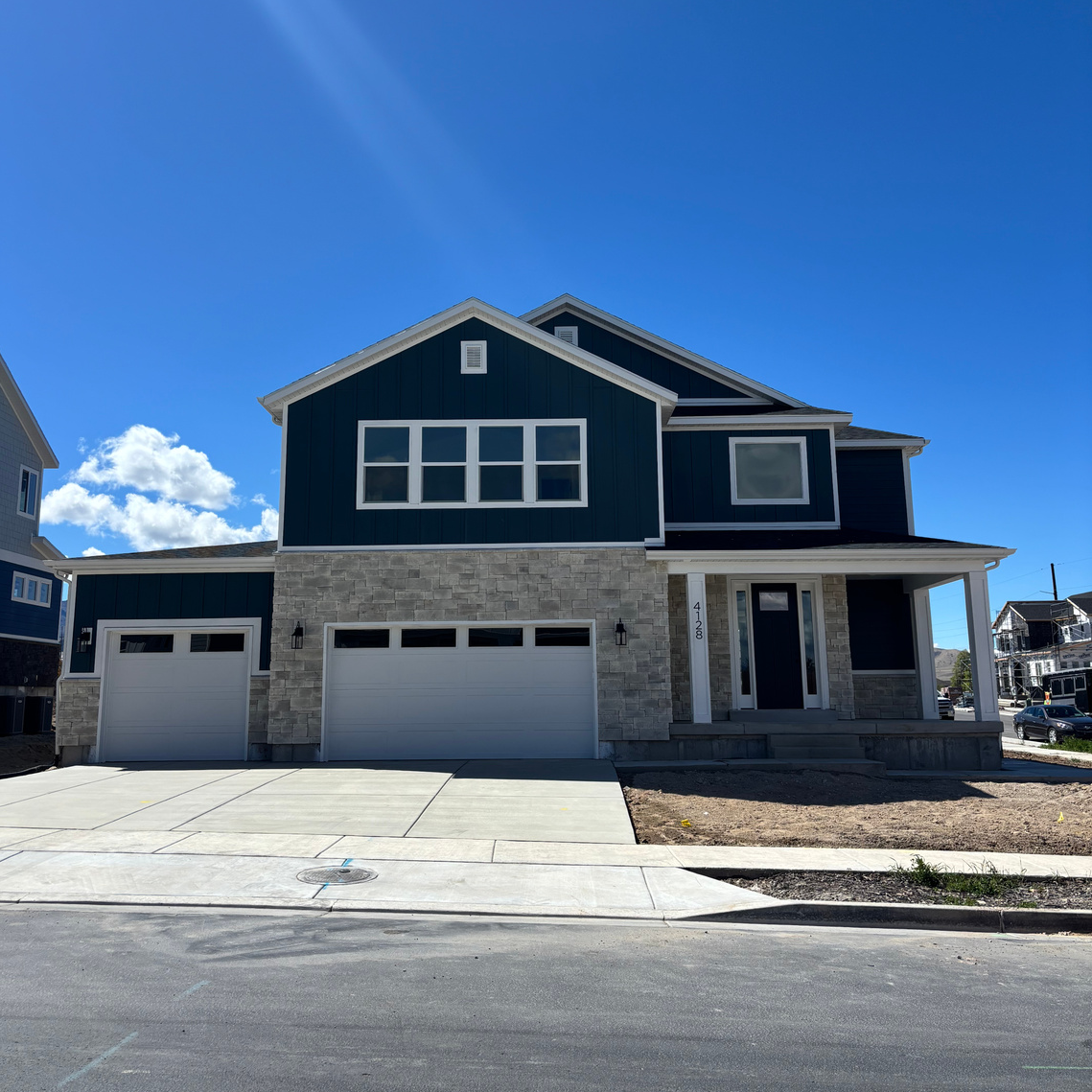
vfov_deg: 52.4
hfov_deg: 52.5
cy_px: 482
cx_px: 544
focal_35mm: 31
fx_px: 1106
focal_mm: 5.96
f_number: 1.6
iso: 50
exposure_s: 1/4630
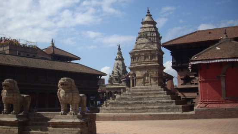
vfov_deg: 27.1
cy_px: 63
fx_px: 278
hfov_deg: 46.4
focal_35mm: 44
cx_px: 109
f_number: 5.6
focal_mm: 6.2
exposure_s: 1/459
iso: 64
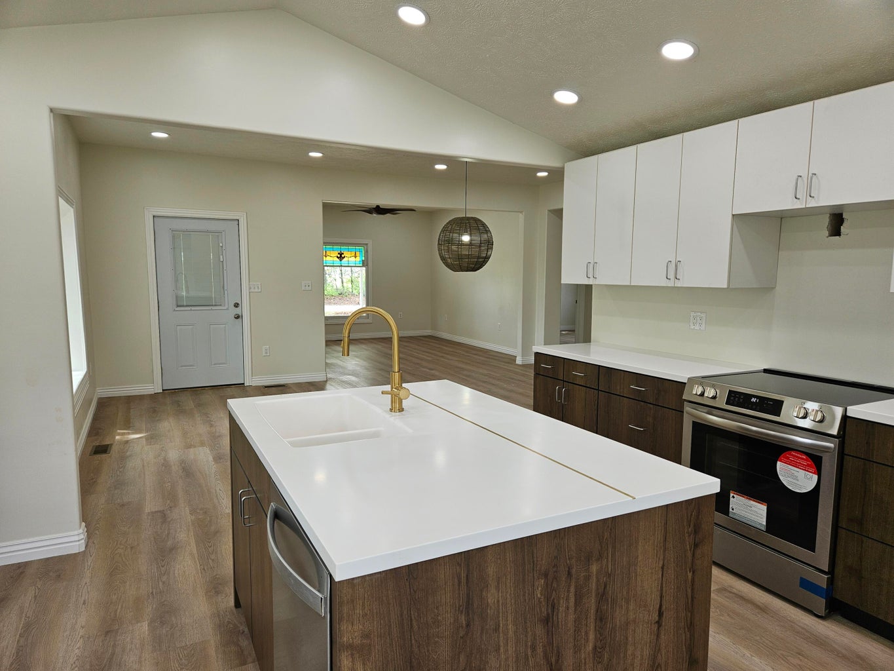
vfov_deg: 58.9
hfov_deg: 73.9
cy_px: 336
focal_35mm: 23
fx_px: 594
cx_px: 447
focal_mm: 5.4
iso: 40
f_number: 1.8
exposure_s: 1/120
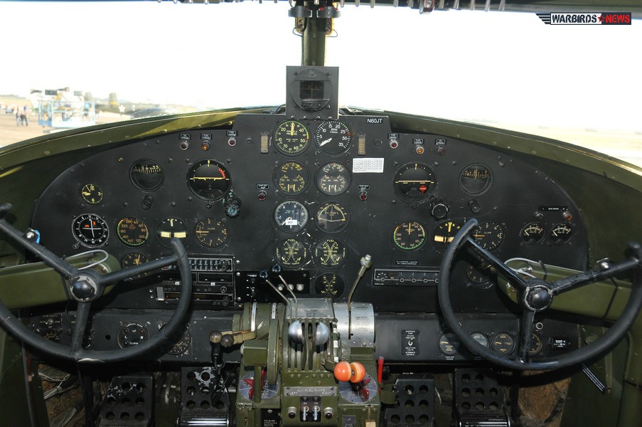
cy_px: 214
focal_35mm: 33
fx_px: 588
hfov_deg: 57.3
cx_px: 321
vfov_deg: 39.9
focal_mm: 22
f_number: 5.6
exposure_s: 1/250
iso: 400
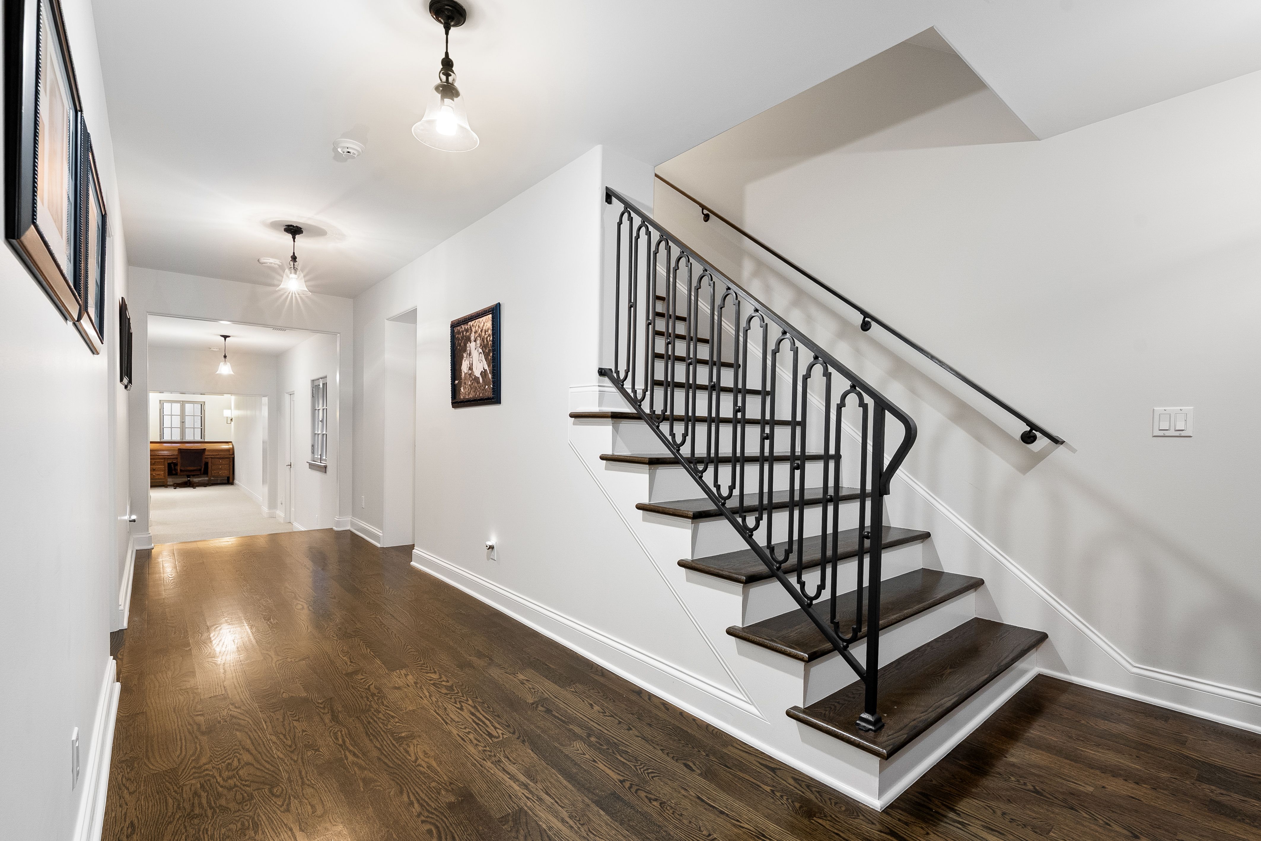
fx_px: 560
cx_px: 630
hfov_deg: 96.7
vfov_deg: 73.7
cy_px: 420
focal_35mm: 16
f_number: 9
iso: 800
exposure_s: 1/2
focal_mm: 16
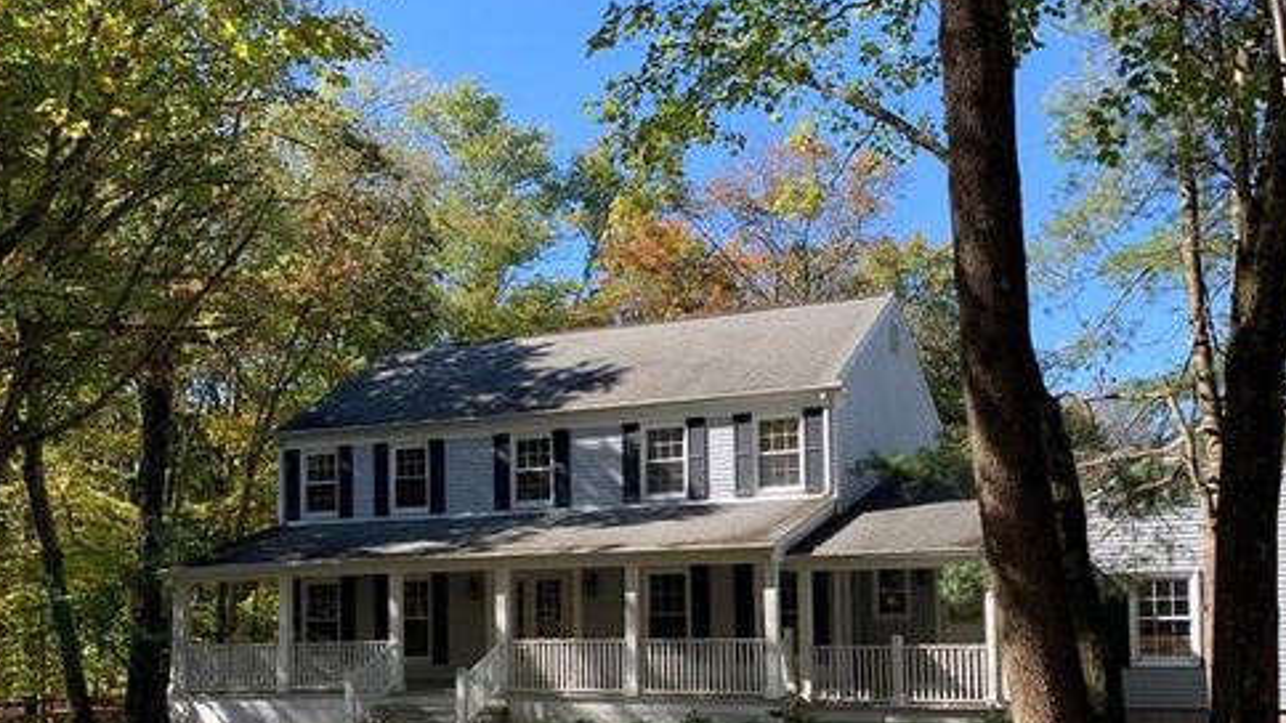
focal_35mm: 39
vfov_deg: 29.6
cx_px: 646
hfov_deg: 51.6
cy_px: 597
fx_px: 1330
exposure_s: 1/583
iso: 25
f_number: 1.8
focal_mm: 4.25
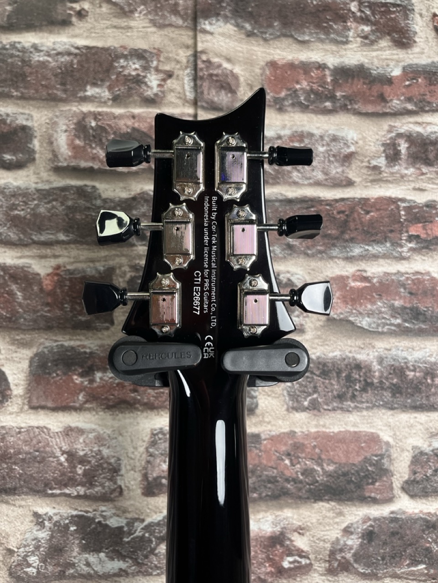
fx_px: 439
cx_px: 219
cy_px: 292
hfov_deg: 53.1
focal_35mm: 26
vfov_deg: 67.3
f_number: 1.6
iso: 80
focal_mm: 5.1
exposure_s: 1/122
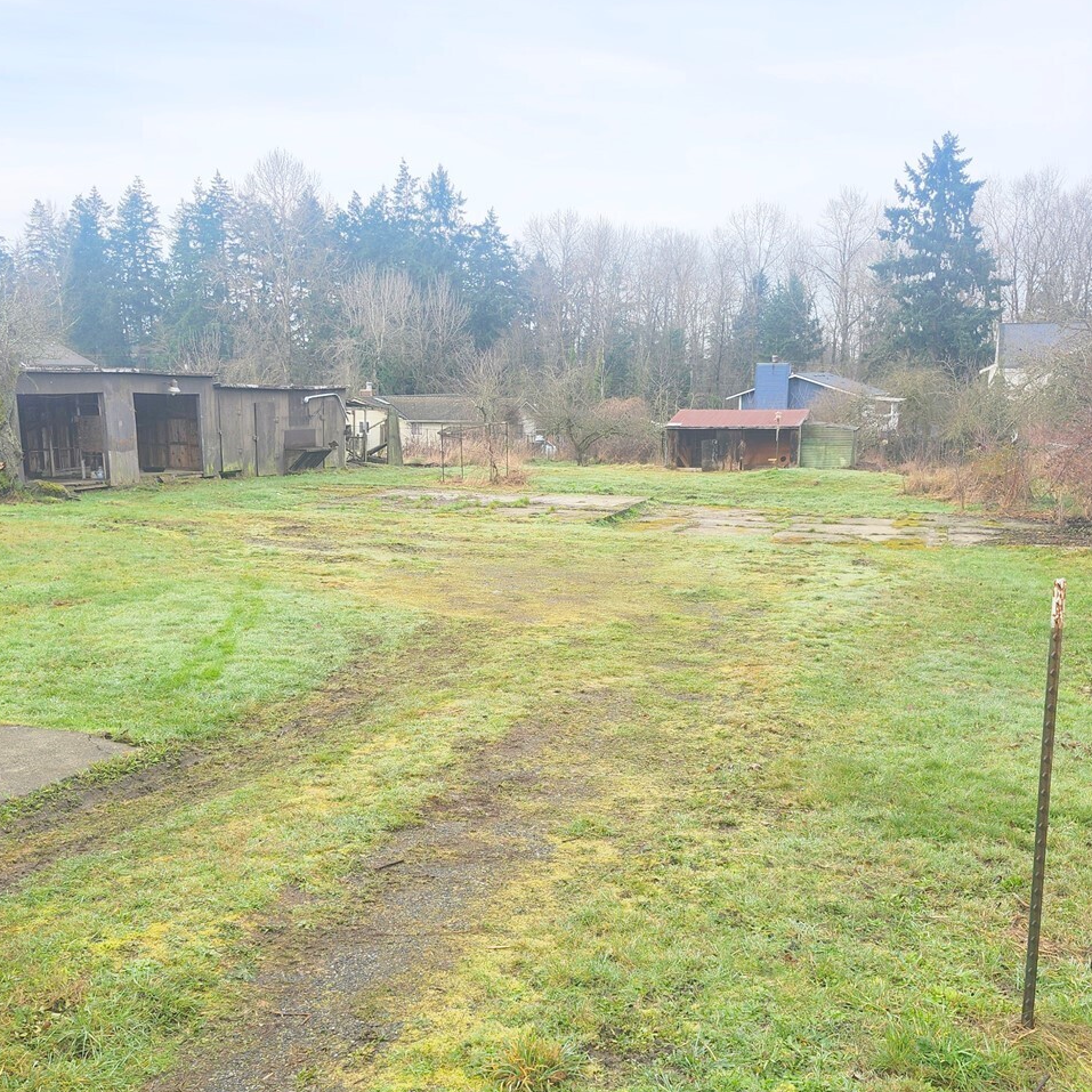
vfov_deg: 48.4
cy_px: 604
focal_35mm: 34
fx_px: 1213
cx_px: 485
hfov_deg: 48.4
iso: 25
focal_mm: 5.5
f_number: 1.8
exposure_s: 1/461
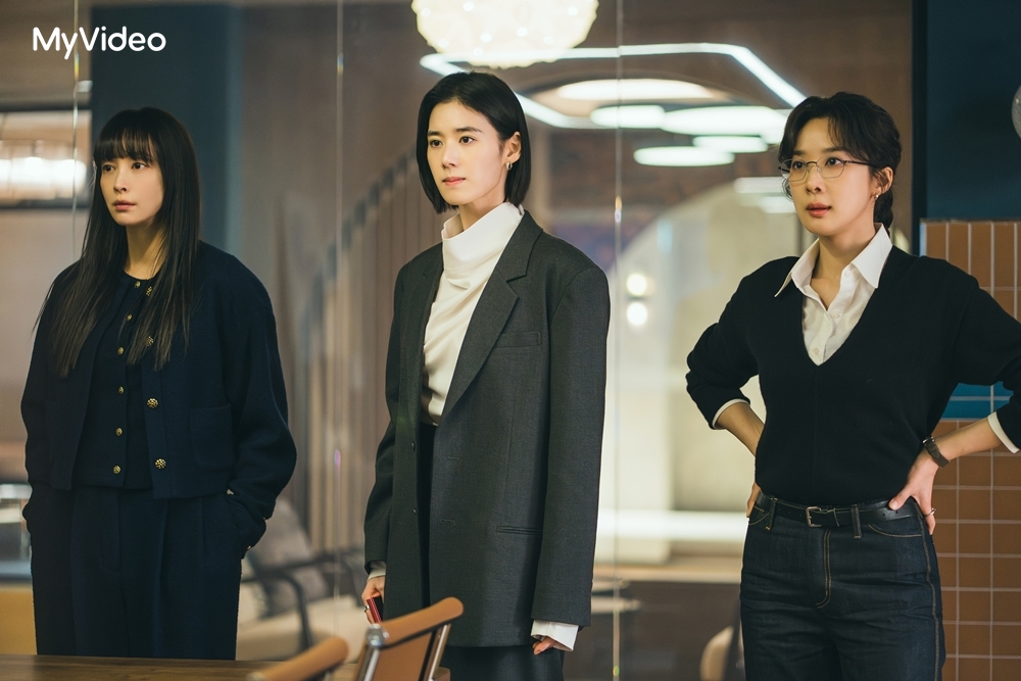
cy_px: 340
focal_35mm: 85
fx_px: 2411
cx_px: 510
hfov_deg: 23.9
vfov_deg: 16.1
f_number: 1.8
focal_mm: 85
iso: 4000
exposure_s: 1/400
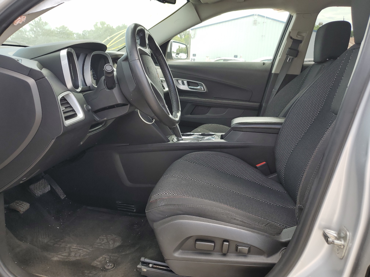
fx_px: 278
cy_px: 138
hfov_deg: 67.3
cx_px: 185
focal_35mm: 26
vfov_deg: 53.1
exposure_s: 1/370
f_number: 1.5
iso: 50
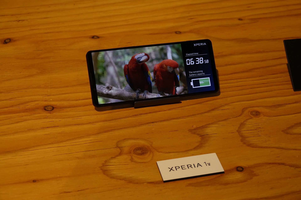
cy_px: 100
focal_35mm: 70
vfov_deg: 19.5
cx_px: 150
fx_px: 585
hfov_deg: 28.8
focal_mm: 25.61
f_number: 3.5
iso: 500
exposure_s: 1/80
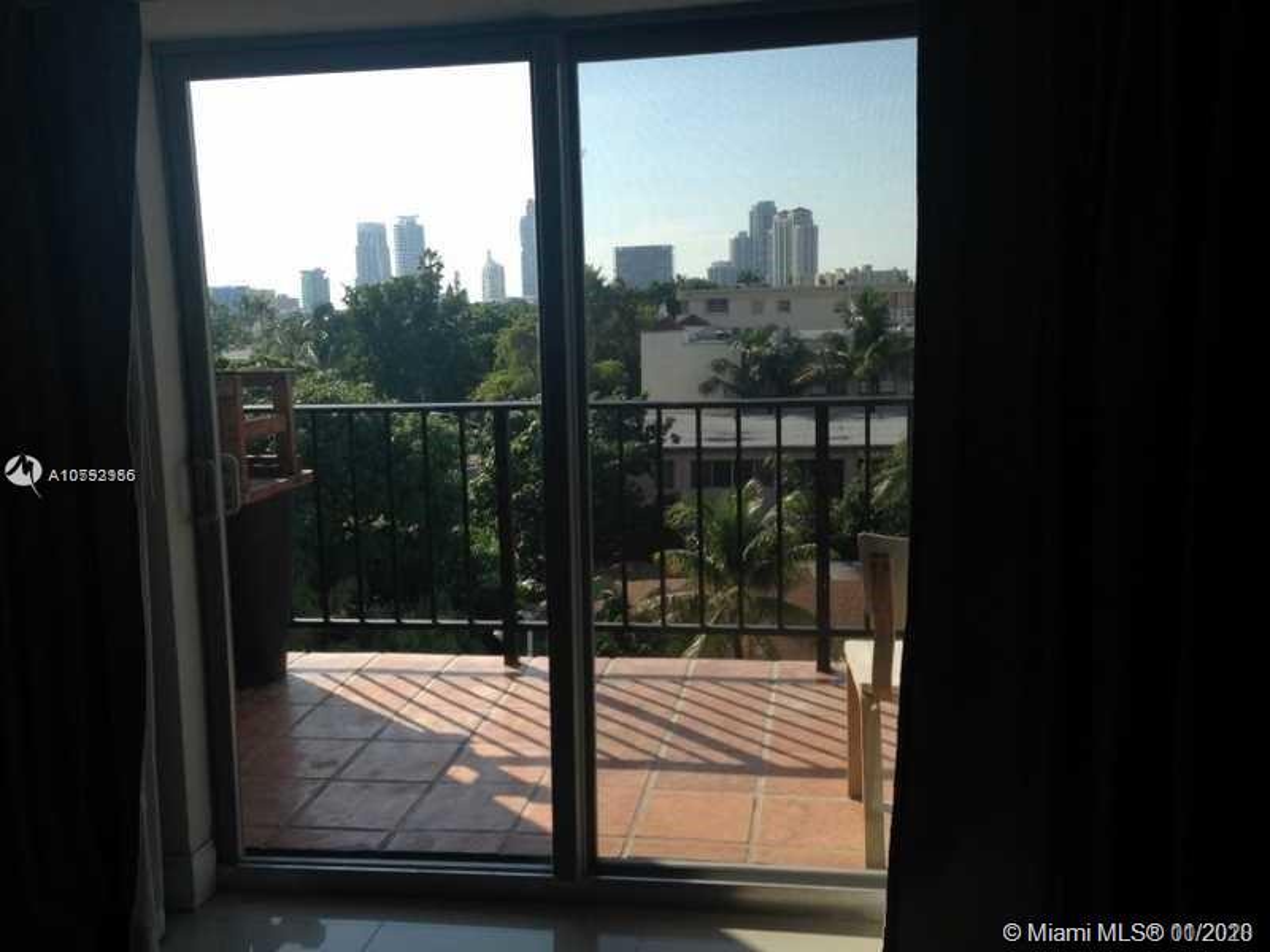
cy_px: 476
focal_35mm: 33
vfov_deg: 42.9
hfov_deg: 55.4
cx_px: 635
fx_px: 1211
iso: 50
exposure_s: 1/1106
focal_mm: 4.12
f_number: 2.4
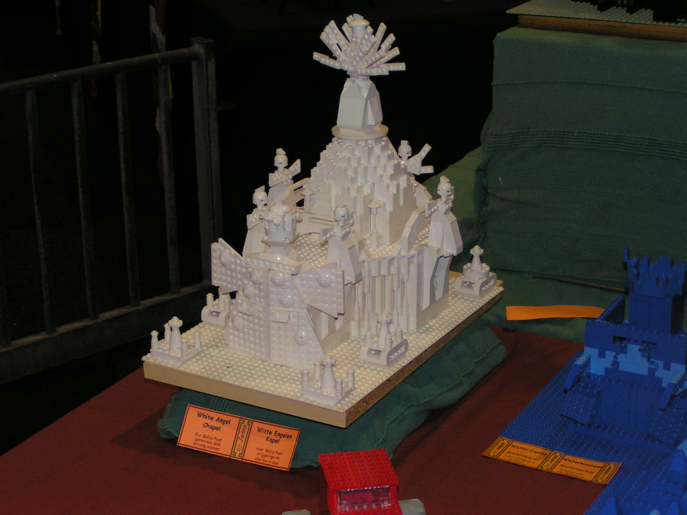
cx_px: 344
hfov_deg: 26.0
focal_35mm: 75
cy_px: 258
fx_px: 1488
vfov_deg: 19.6
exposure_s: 1/80
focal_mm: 11.5
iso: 200
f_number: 3.2
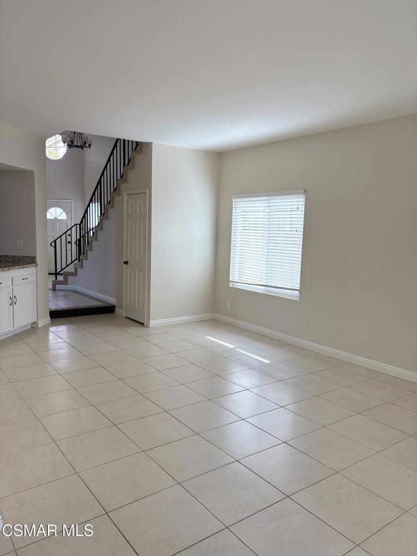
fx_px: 418
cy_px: 278
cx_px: 208
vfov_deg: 67.3
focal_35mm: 26
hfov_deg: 53.1
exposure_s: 1/163
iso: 80
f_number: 1.6
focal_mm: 5.96
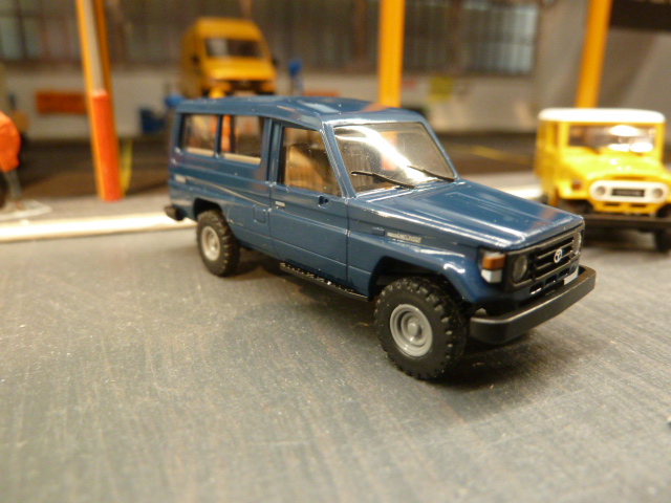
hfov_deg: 69.4
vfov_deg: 54.9
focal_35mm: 25
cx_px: 336
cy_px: 252
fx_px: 485
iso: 400
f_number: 3.3
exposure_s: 1/13
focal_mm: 4.1
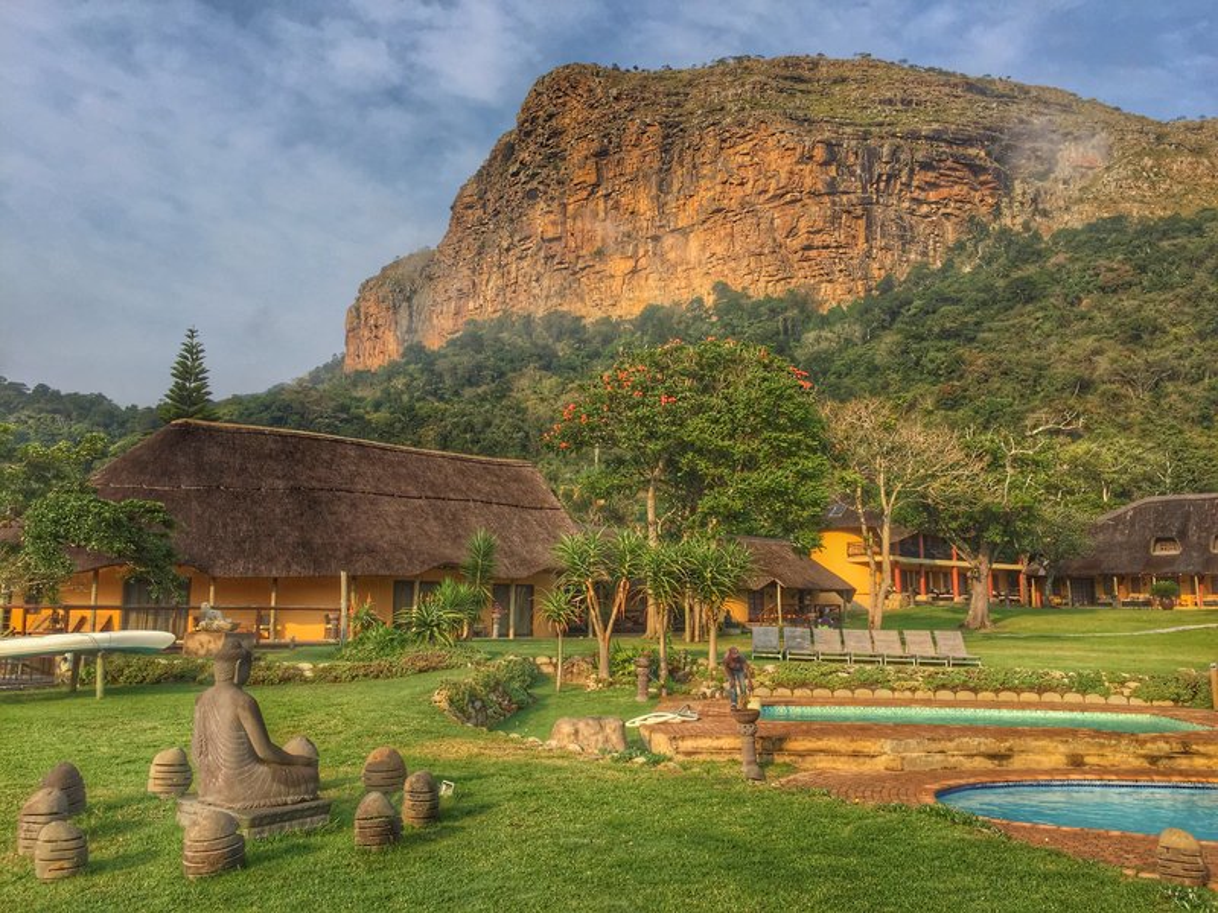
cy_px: 456
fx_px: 1020
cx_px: 609
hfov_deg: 61.7
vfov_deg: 48.2
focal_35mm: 29
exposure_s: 1/1464
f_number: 2.2
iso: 32
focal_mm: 4.15
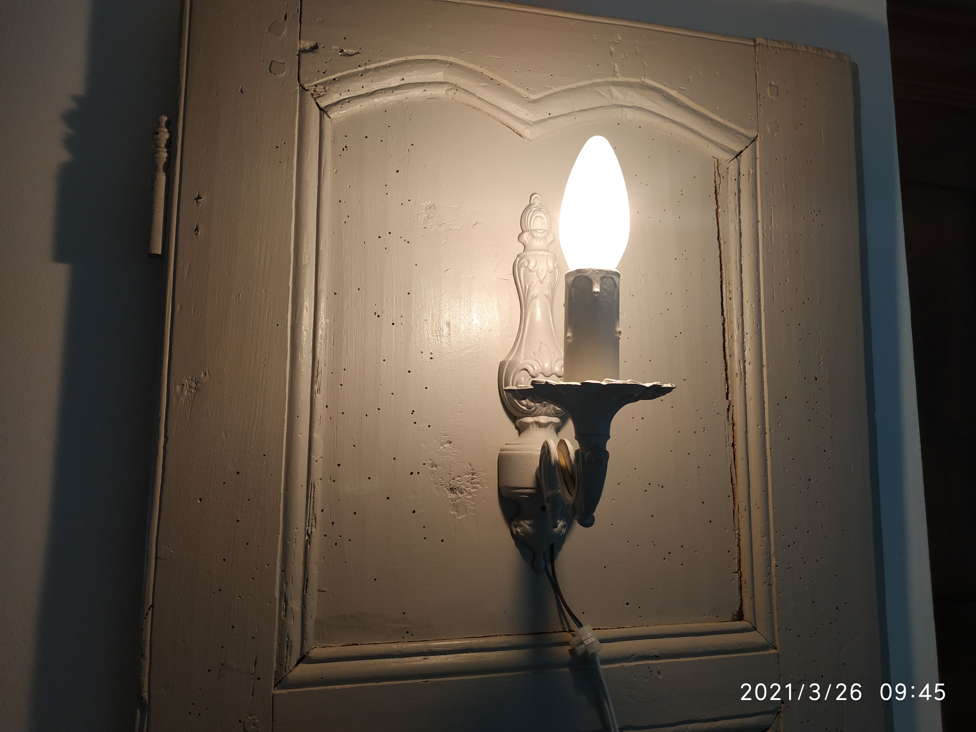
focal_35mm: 24
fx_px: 677
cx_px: 488
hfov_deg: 71.6
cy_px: 366
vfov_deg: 56.8
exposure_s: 1/100
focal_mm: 3.94
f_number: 1.9
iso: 160
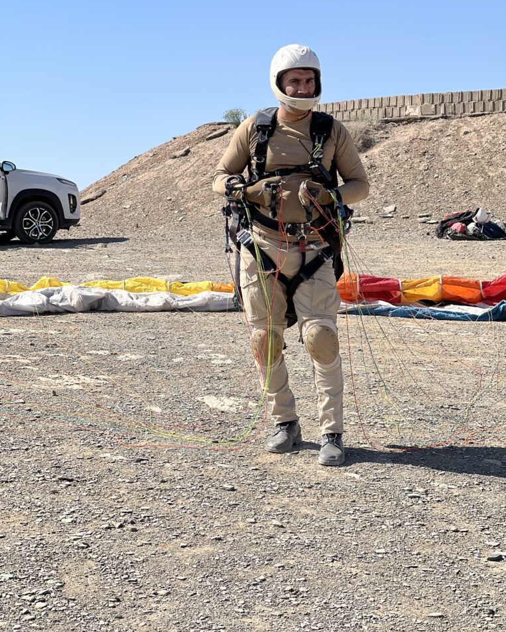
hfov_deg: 18.9
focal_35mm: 81
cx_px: 254
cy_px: 322
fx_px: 1516
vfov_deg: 23.6
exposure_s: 1/779
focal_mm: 9
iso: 32
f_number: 2.8
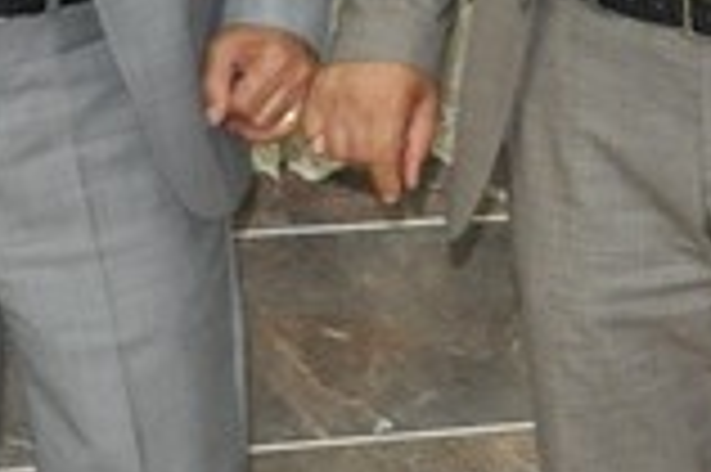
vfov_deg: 7.3
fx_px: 3670
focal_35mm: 186
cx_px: 1188
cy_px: -187
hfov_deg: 10.5
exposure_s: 1/60
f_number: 4.5
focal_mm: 28
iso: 1250
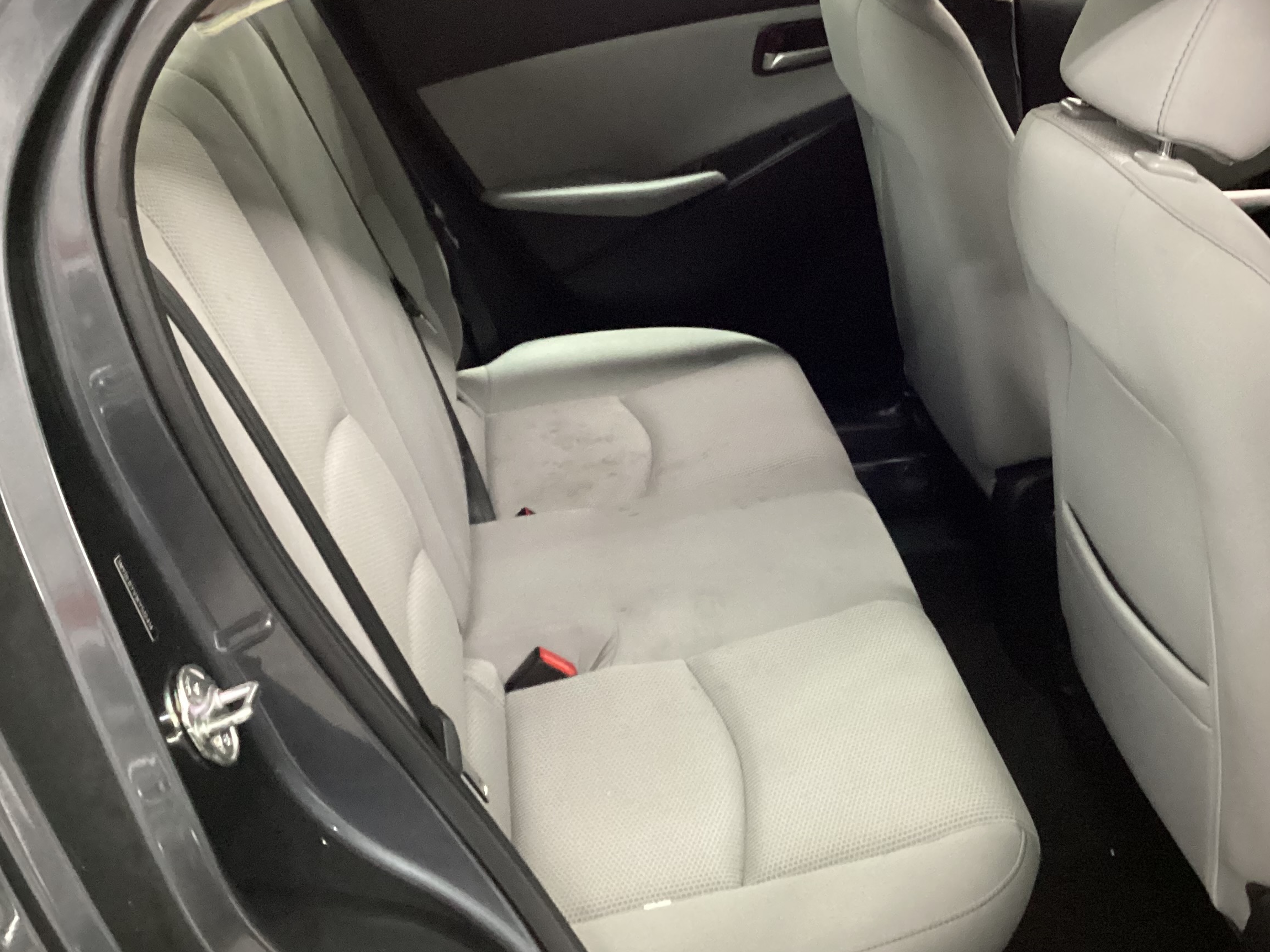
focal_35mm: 44
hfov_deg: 42.7
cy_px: 403
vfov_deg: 32.8
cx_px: 767
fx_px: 1614
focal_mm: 3.3
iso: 640
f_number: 2.4
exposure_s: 1/24
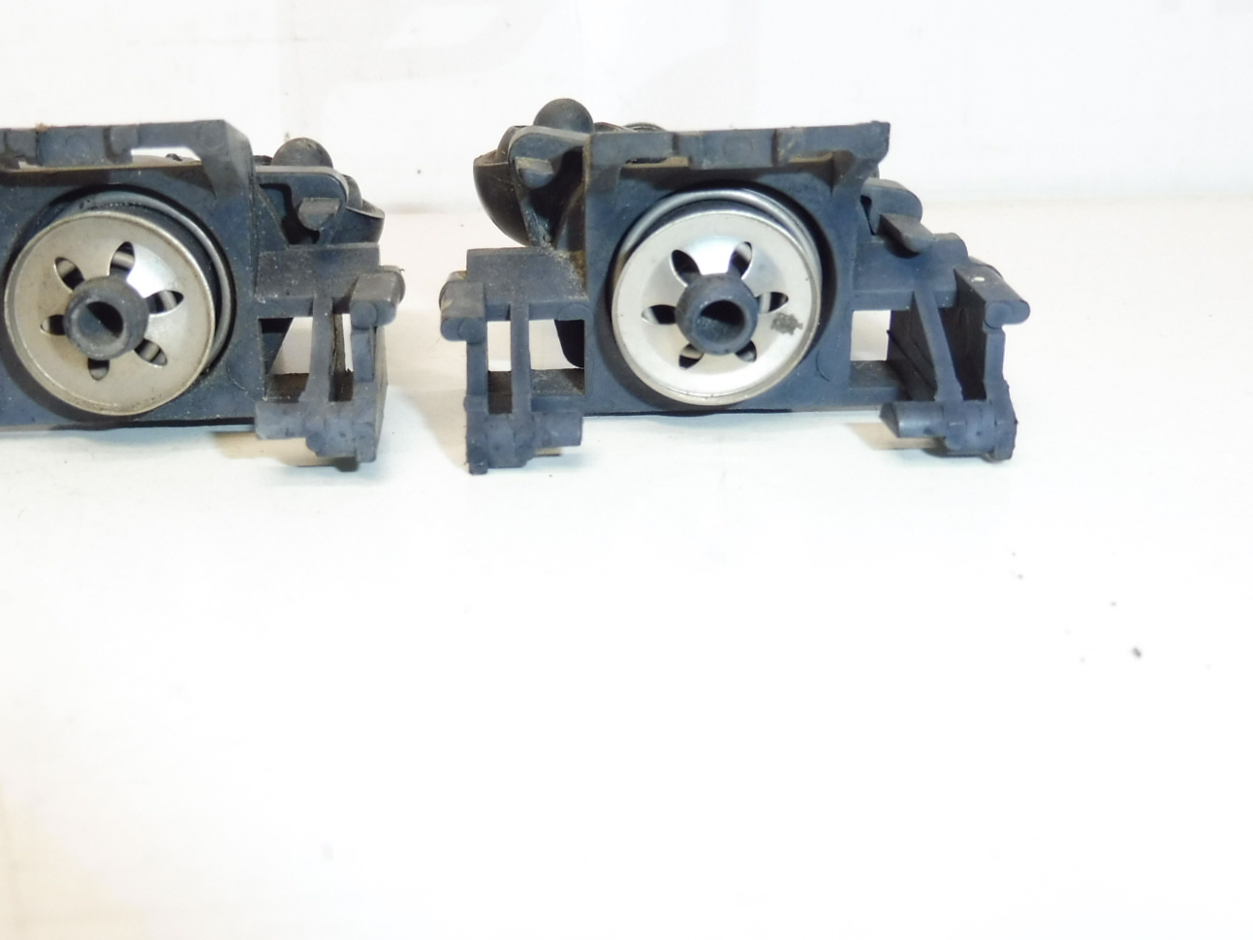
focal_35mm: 38
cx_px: 468
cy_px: 408
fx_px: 1376
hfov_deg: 48.5
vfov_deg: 37.7
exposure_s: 1/125
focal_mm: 4.3
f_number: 3.5
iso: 200
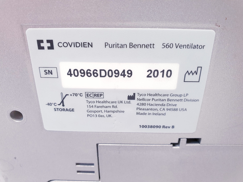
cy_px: 91
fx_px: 183
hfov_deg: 67.3
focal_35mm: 26
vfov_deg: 53.1
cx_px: 122
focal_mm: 4.3
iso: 200
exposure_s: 1/50
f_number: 2.4
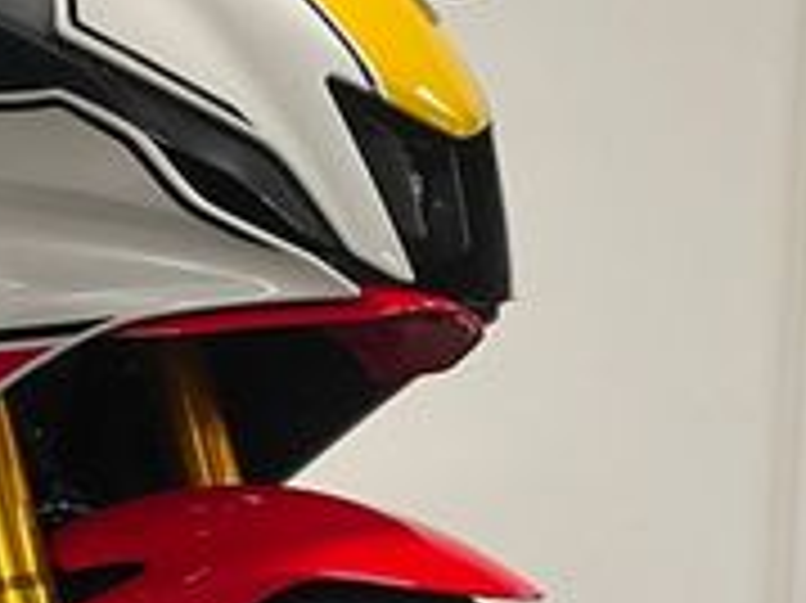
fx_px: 2164
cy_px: 495
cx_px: -216
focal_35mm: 93
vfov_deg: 15.8
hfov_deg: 19.6
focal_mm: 5.1
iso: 100
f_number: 1.6
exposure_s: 1/50
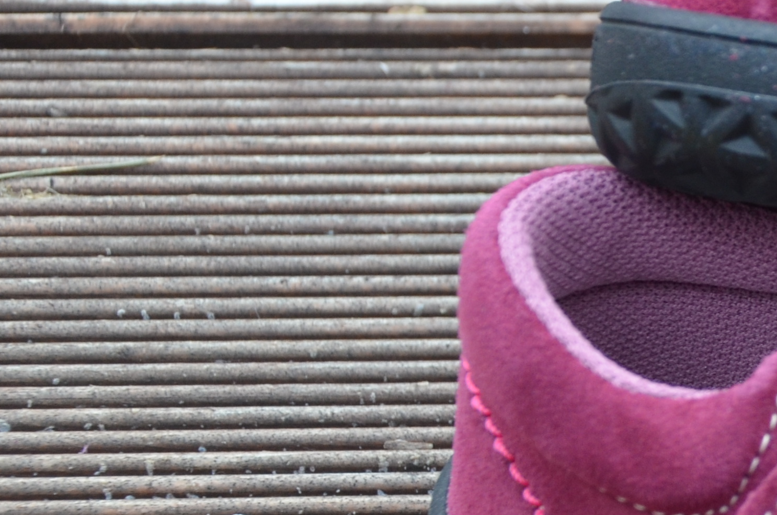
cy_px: 293
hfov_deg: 10.2
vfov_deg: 6.9
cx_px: 983
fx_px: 4286
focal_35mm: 199
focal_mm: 40
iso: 400
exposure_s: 1/100
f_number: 5
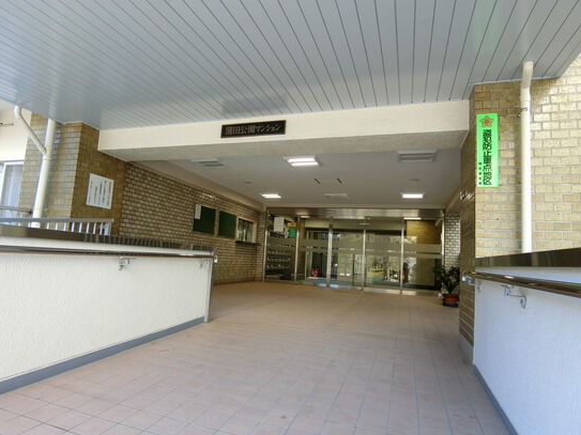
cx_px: 284
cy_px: 222
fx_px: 352
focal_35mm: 21
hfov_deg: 79.0
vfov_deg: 63.4
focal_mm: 4.06
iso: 80
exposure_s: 1/125
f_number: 2.7
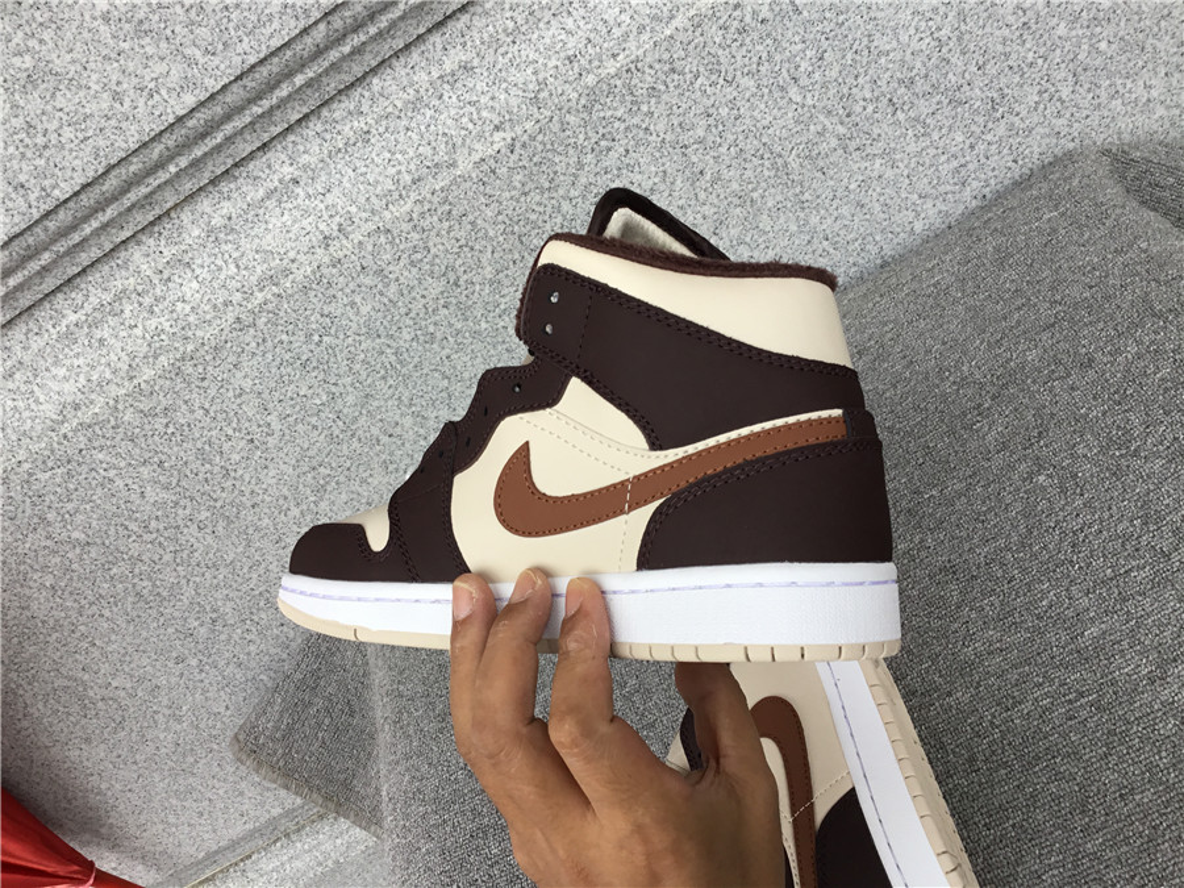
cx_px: 592
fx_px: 1060
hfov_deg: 58.4
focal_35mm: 31
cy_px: 444
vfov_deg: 45.4
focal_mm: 3.3
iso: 32
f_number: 2.4
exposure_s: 1/120
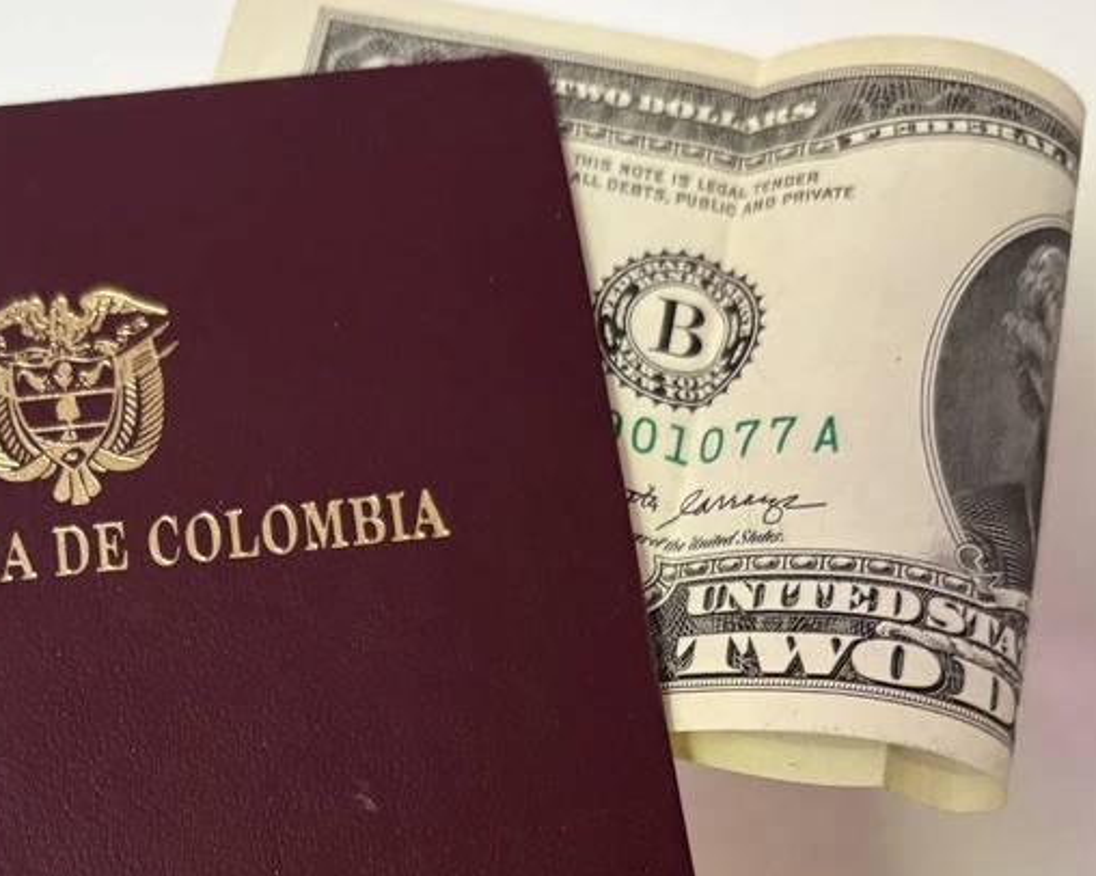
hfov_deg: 30.9
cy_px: 796
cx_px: 265
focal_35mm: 60
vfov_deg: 24.6
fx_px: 1945
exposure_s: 1/59
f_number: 1.6
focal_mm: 5.96
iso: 250
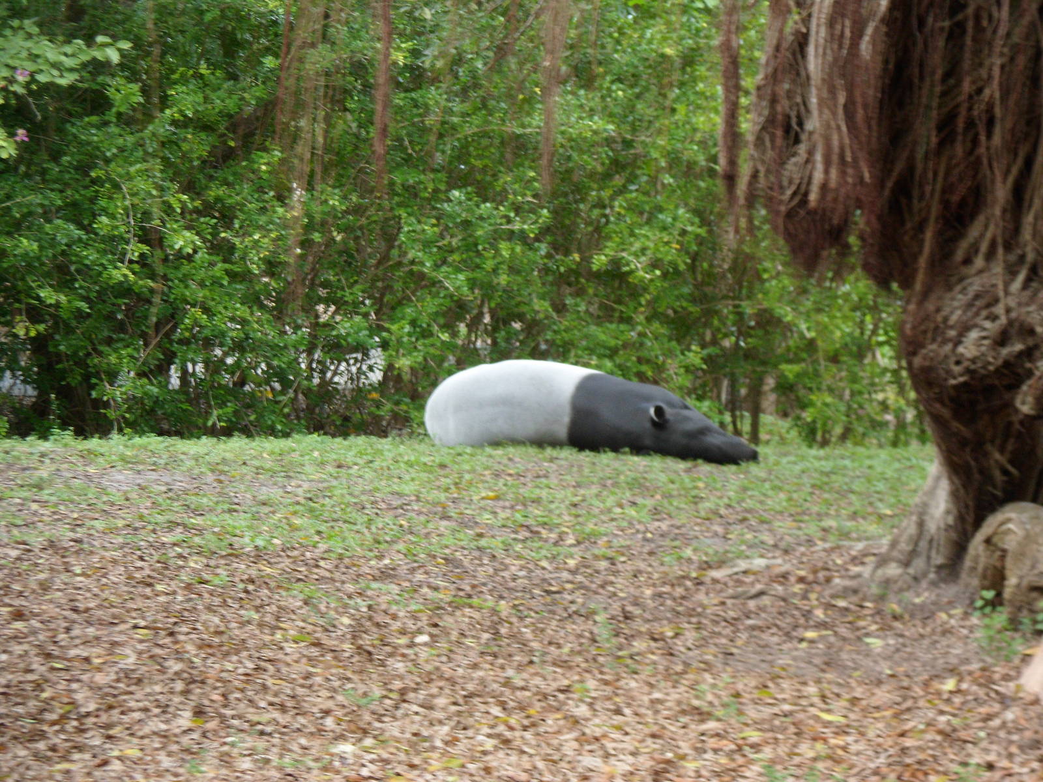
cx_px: 522
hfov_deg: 12.2
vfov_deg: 9.2
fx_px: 4881
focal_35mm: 162
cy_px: 391
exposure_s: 1/60
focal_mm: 28.7
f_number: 5.5
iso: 120
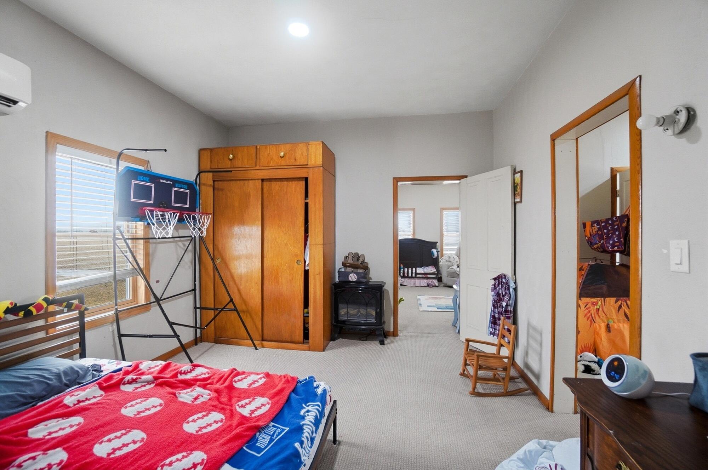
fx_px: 295
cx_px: 354
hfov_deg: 100.5
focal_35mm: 15
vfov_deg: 77.2
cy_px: 235
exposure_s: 1/60
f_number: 4
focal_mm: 10
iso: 100
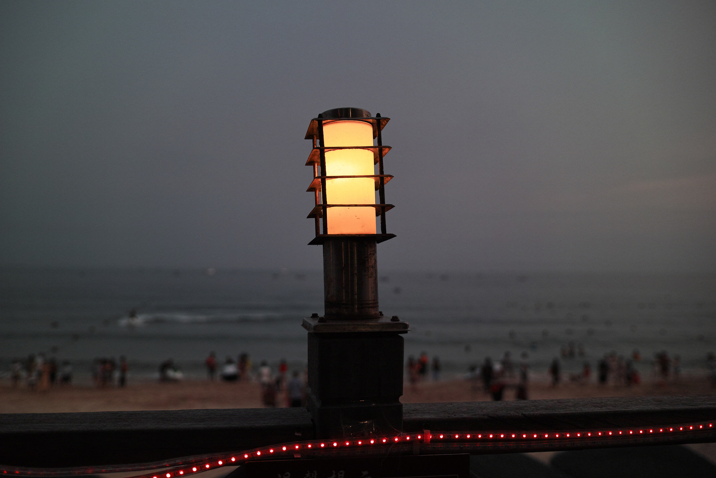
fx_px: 577
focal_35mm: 29
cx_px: 336
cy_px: 236
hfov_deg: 63.6
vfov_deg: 45.0
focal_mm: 18
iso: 200
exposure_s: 1/800
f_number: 1.8
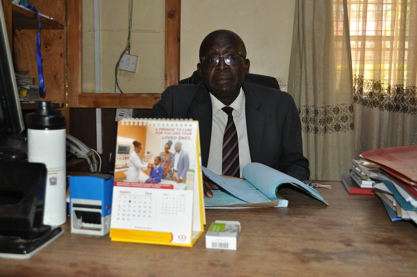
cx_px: 208
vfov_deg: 34.1
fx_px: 451
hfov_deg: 49.6
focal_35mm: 39
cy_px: 138
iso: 800
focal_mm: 26
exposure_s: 1/60
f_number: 4.2
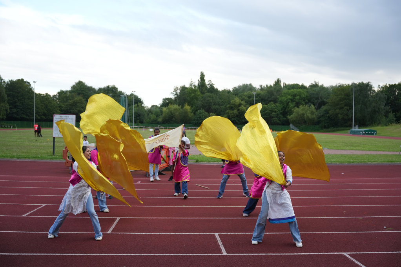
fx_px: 425
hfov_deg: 50.5
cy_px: 134
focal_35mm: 38
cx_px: 200
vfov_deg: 34.9
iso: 250
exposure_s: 1/800
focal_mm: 38.2
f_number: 2.8
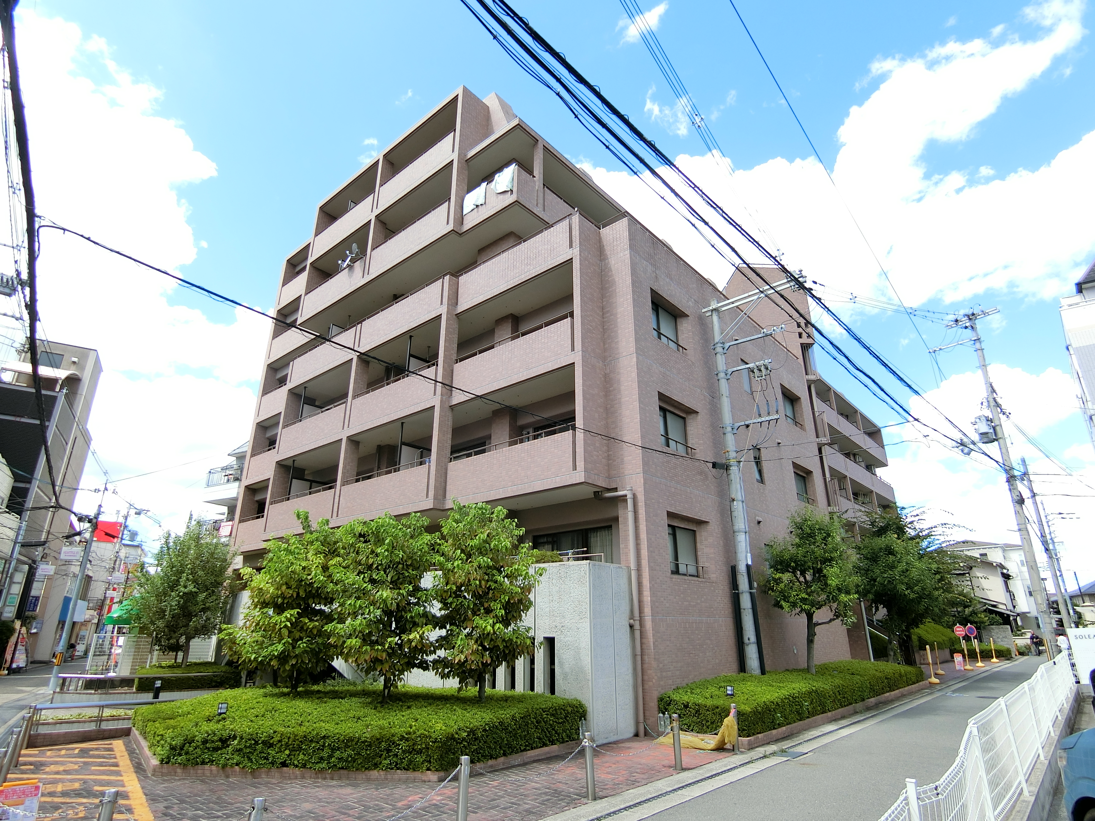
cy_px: 410
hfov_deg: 84.7
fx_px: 601
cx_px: 548
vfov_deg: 68.7
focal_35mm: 19
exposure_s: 1/640
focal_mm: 4.06
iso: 80
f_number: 2.7
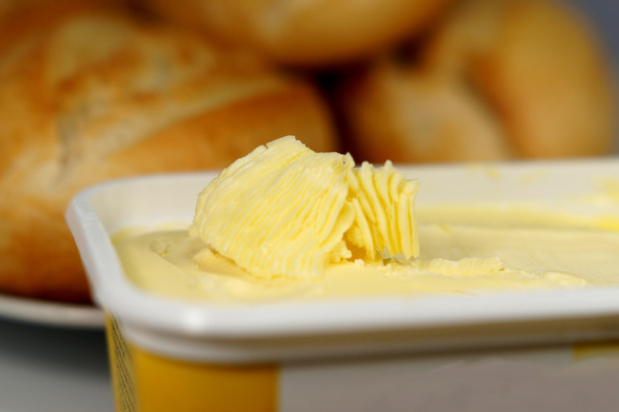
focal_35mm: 90
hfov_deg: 22.6
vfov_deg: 15.2
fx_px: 1547
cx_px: 358
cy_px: 229
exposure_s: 1/250
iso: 100
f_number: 2.8
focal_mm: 50
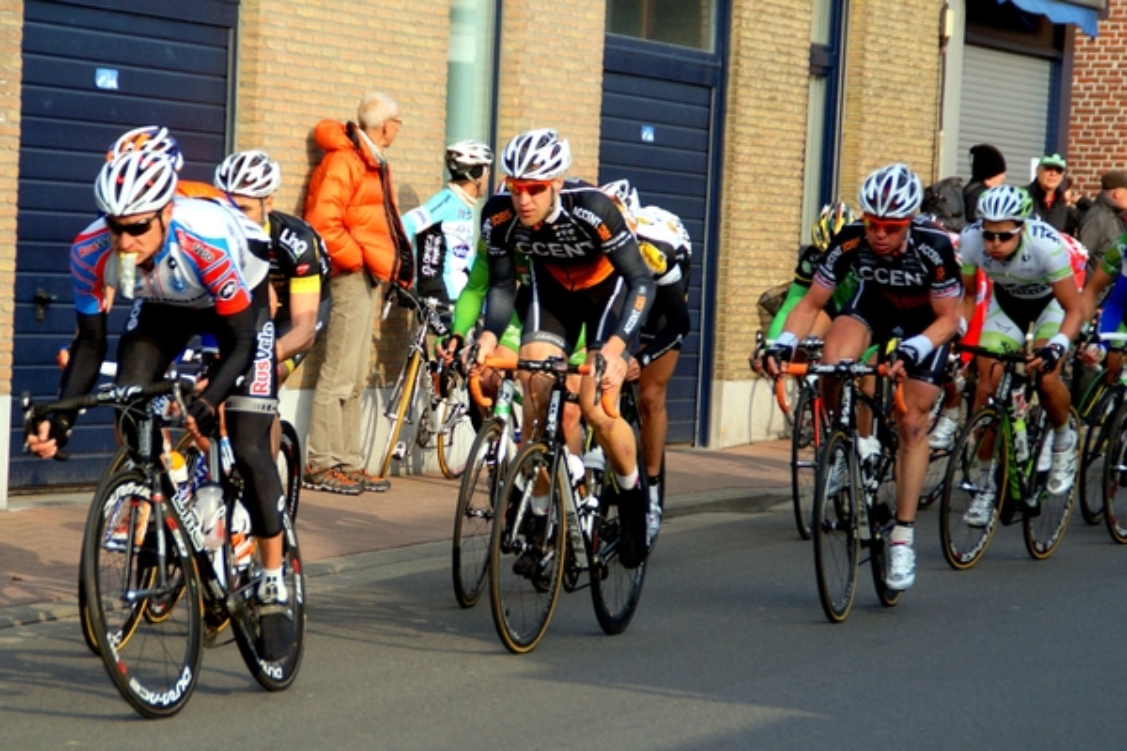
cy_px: 376
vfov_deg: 10.2
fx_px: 4226
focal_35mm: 135
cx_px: 564
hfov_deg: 15.2
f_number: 5.6
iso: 200
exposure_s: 1/1000
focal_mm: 90
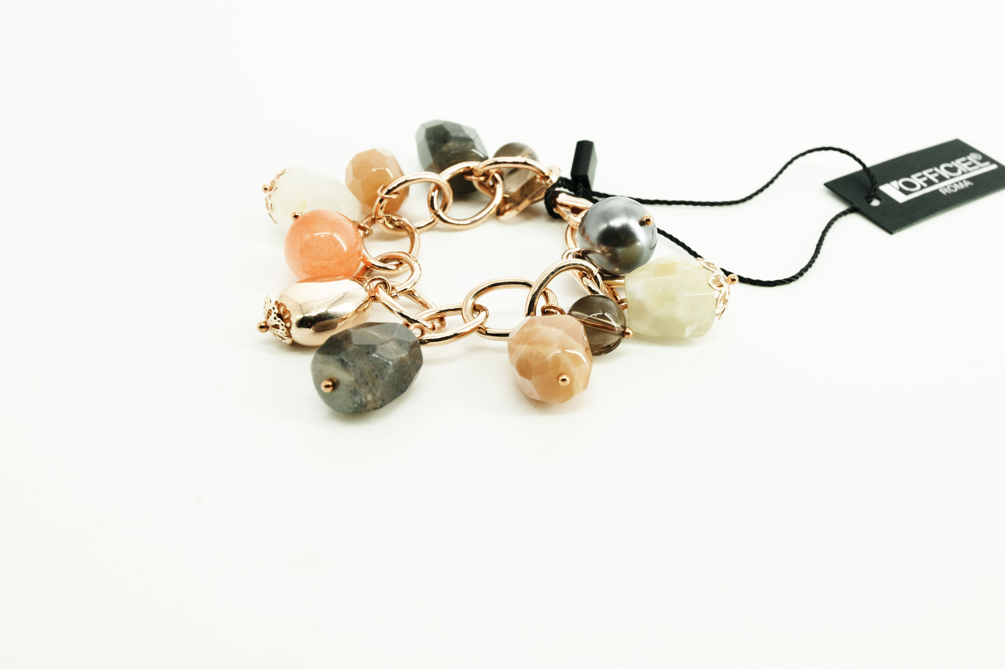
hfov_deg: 42.6
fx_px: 1283
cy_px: 285
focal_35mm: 46
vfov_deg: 29.2
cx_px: 591
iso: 200
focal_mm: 35
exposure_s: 1/60
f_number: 11
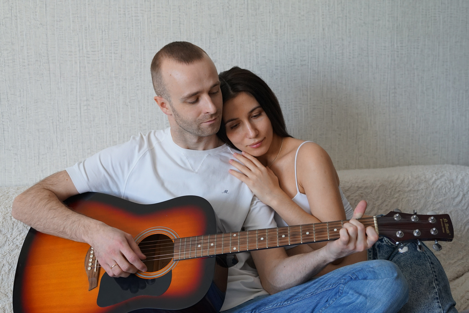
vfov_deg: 27.0
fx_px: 651
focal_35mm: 50
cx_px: 234
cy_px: 156
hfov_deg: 39.6
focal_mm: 50
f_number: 4
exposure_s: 1/160
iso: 800
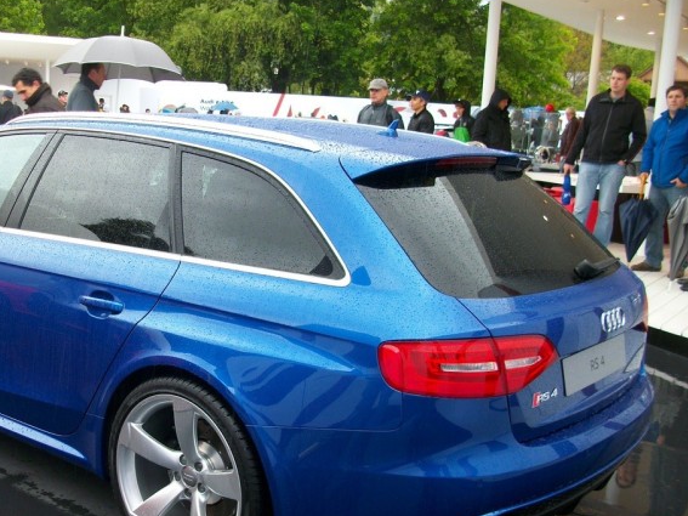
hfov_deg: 39.0
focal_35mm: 48
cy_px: 329
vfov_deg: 30.1
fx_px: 954
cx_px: 204
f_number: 2.9
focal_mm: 5.7
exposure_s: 1/62
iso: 80
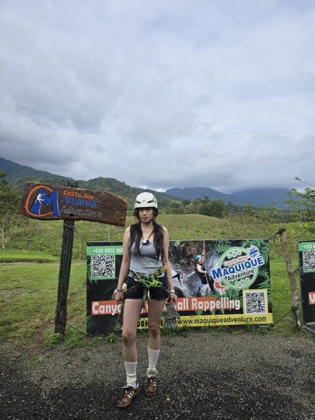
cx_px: 158
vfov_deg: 73.9
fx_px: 279
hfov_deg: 58.9
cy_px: 210
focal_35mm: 23
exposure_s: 1/559
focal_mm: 6.3
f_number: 1.7
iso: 12
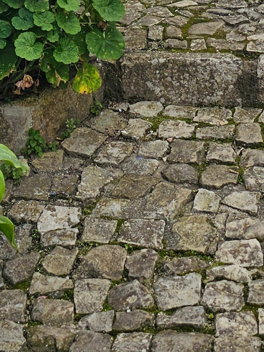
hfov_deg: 14.7
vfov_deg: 17.5
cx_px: 71
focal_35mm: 100
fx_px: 1017
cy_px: -183
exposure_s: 1/748
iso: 10
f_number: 1.7
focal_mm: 6.3
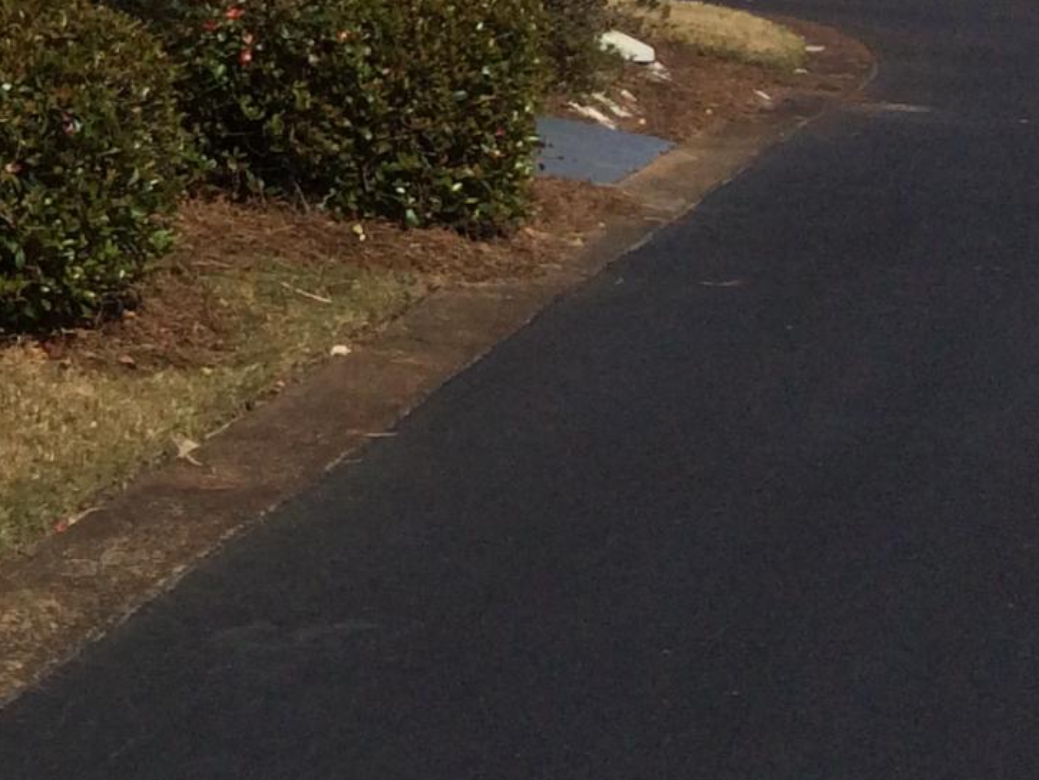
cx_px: -1022
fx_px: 3602
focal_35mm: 120
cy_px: -386
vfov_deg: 11.8
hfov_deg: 13.9
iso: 32
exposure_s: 1/4566
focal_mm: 4.15
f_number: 2.2
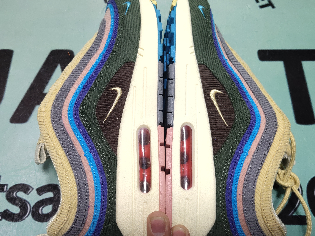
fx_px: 373
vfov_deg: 35.1
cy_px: 125
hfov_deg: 45.7
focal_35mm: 41
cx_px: 139
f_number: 1.79
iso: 83
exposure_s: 1/100
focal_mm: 4.35
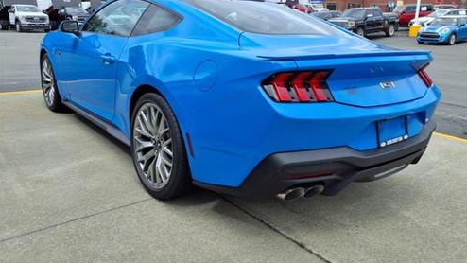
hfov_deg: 64.3
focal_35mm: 30
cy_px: 104
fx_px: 372
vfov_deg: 38.8
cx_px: 235
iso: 40
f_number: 1.9
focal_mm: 3.58
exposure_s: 1/1429
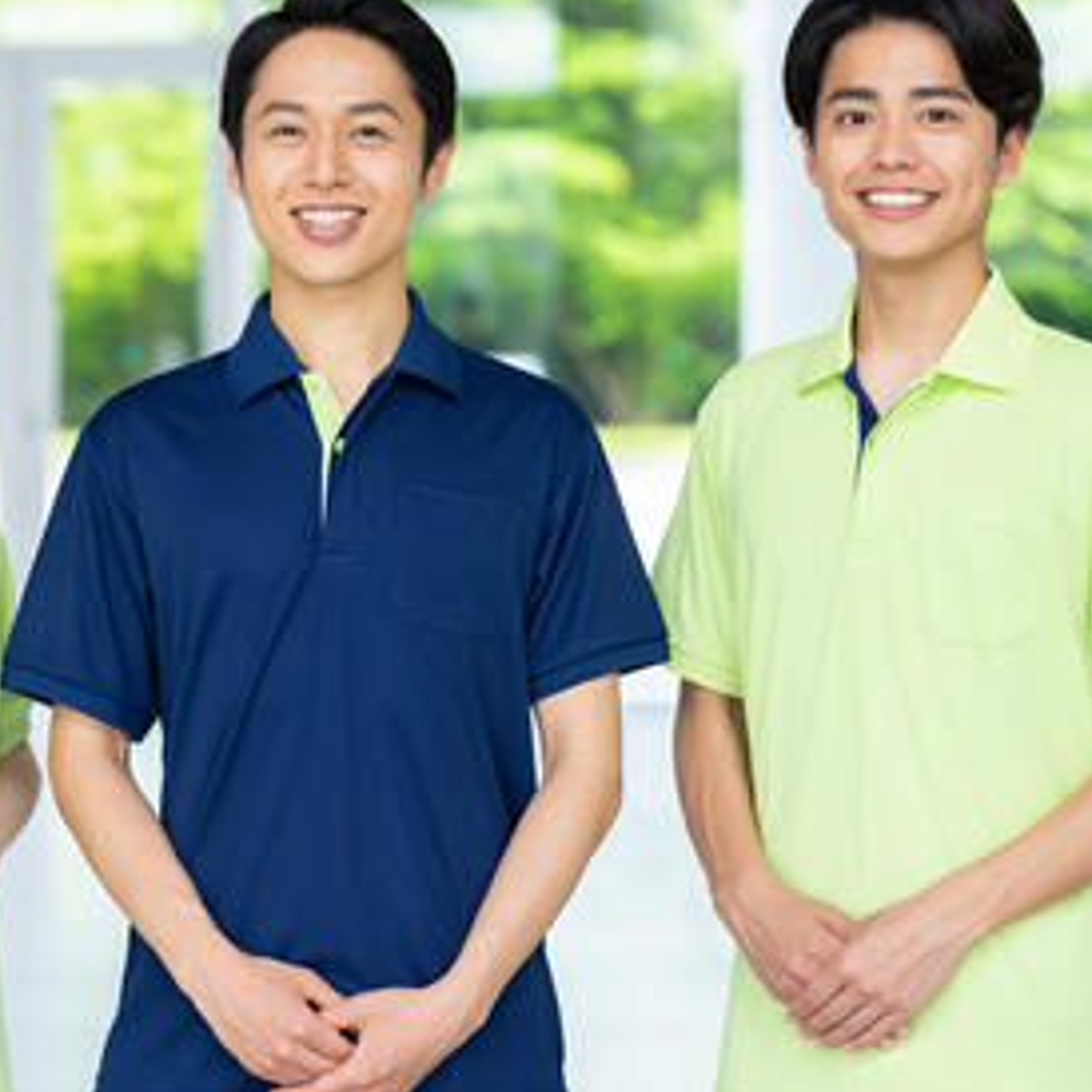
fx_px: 5639
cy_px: 506
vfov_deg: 11.1
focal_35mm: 158
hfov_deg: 11.0
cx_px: 255
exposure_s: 1/400
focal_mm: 85
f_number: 2.8
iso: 320
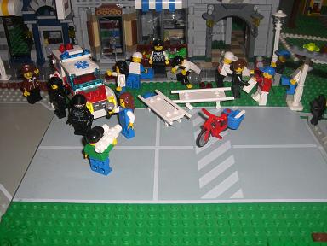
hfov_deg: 49.0
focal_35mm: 38
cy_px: 123
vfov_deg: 37.7
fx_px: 359
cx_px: 164
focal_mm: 6.2
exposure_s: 1/60
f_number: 2.7
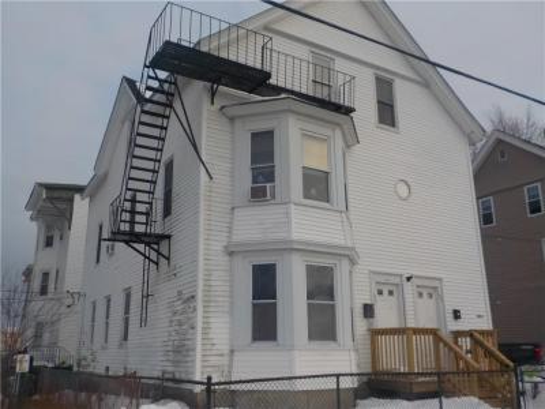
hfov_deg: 60.0
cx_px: 272
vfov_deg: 46.8
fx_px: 472
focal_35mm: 30
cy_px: 204
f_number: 3.3
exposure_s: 1/640
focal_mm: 4.1
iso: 125
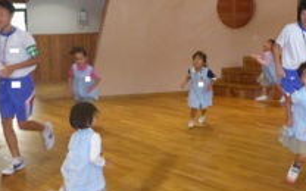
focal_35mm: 50
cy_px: 75
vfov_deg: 25.8
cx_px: 152
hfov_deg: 40.3
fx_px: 417
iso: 800
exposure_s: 1/60
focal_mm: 4.9
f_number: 3.3
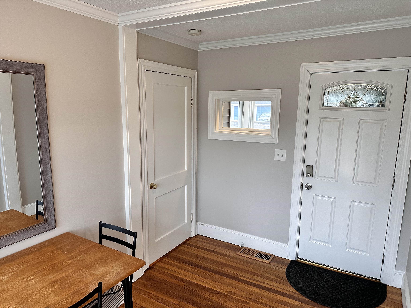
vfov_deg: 56.8
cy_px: 154
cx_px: 206
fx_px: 285
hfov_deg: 71.6
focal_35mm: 24
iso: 200
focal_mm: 6.86
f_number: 1.78
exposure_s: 1/120
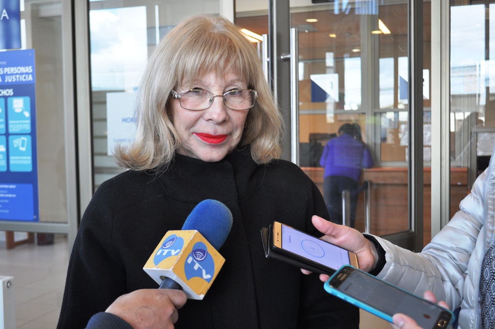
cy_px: 164
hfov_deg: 43.7
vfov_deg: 29.8
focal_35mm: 45
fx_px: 618
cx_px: 248
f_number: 4.5
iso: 400
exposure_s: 1/60
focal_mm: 30
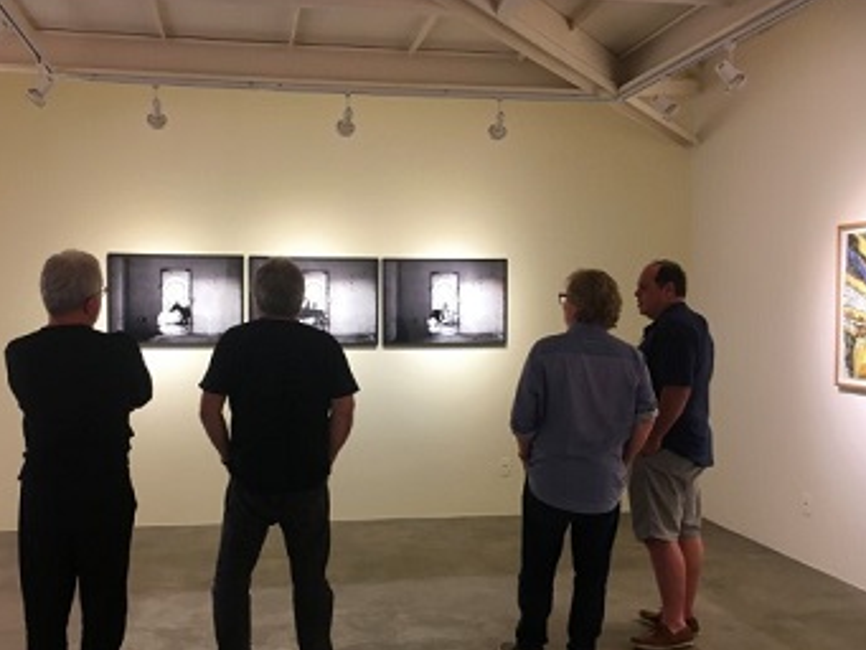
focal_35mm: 34
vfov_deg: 41.8
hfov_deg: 53.7
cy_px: 348
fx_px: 851
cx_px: 363
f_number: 2.2
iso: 64
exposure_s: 1/30
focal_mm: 4.15
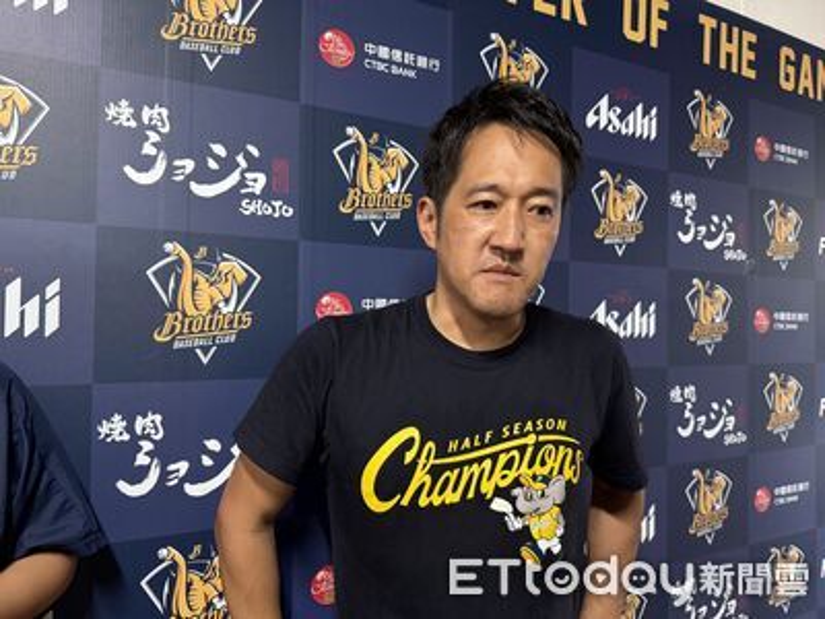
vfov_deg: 56.8
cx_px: 412
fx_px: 572
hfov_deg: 71.6
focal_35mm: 24
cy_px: 310
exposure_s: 1/60
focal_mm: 6.76
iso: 800
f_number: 1.78
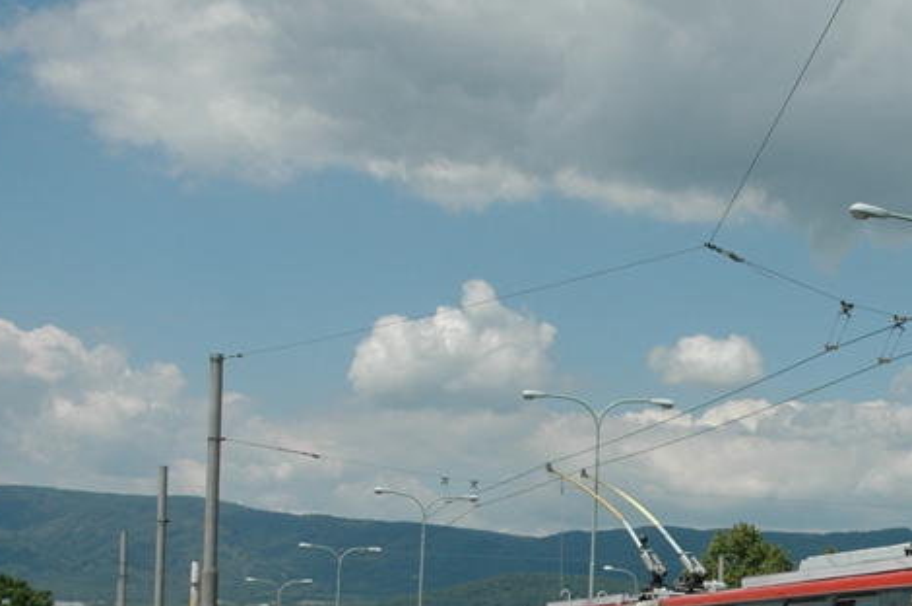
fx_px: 2100
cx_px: 812
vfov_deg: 16.1
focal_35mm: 83
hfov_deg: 23.9
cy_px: 590
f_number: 6.3
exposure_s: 1/2000
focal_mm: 27
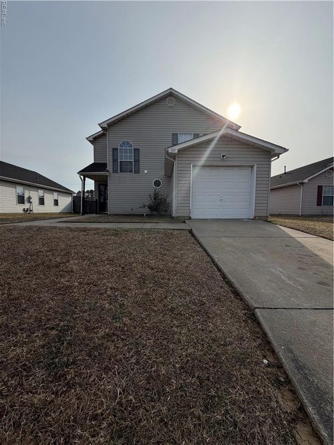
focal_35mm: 14
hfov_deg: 85.7
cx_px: 167
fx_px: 180
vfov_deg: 102.1
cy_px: 222
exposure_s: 1/1848
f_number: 2.2
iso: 32
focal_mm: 2.22
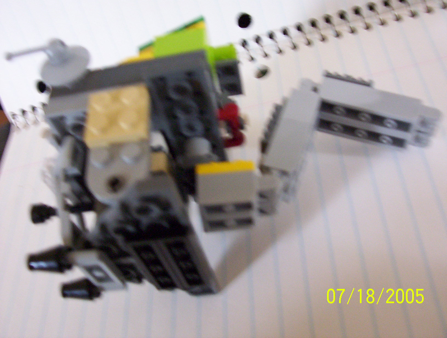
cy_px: 169
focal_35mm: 43
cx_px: 224
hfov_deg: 43.8
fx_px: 557
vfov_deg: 33.7
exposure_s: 1/22.5
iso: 200
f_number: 2.73
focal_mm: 5.77
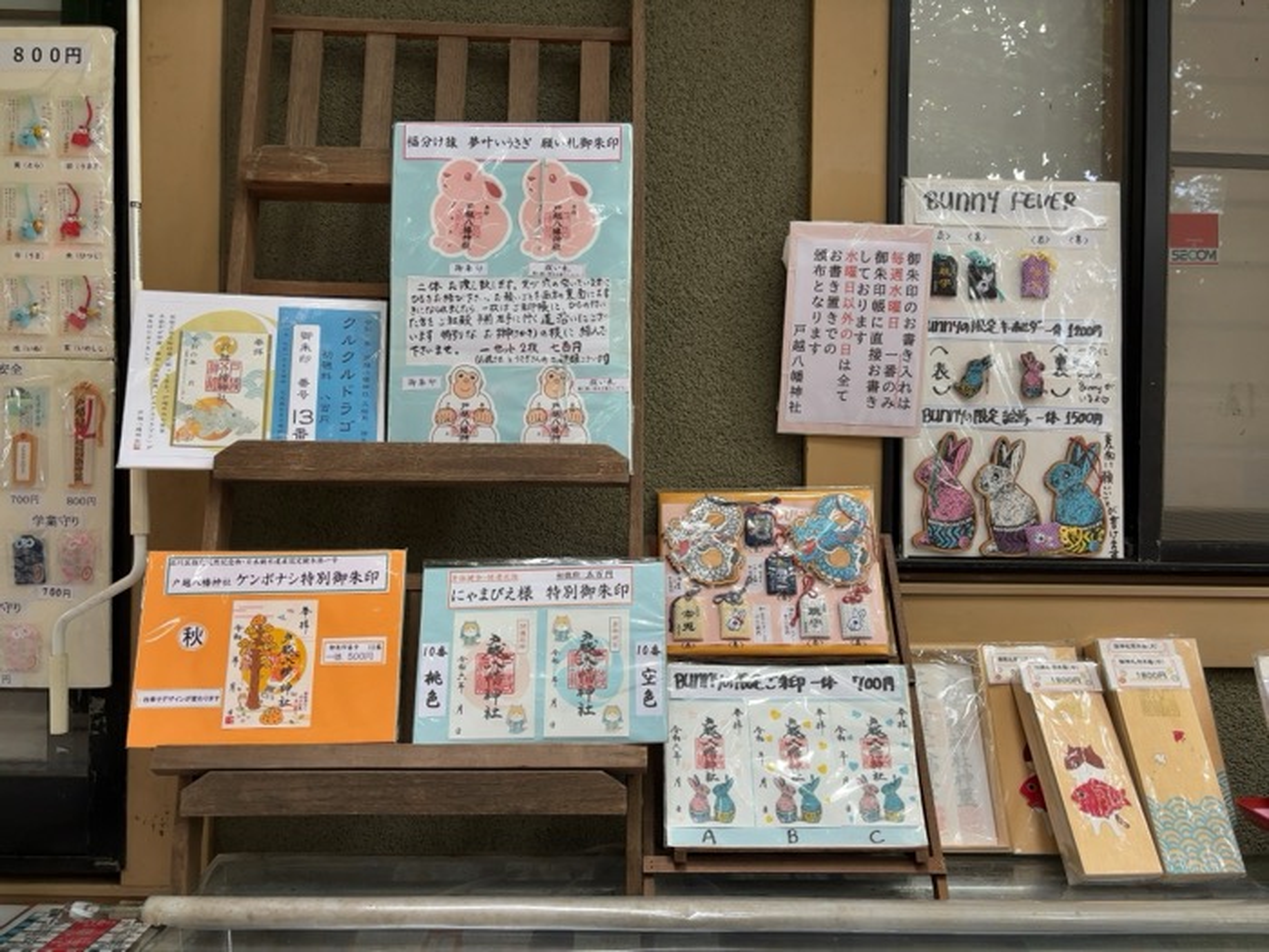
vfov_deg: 53.1
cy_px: 476
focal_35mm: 26
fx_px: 953
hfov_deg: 67.3
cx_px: 634
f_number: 1.6
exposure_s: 1/121
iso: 80
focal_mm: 5.96
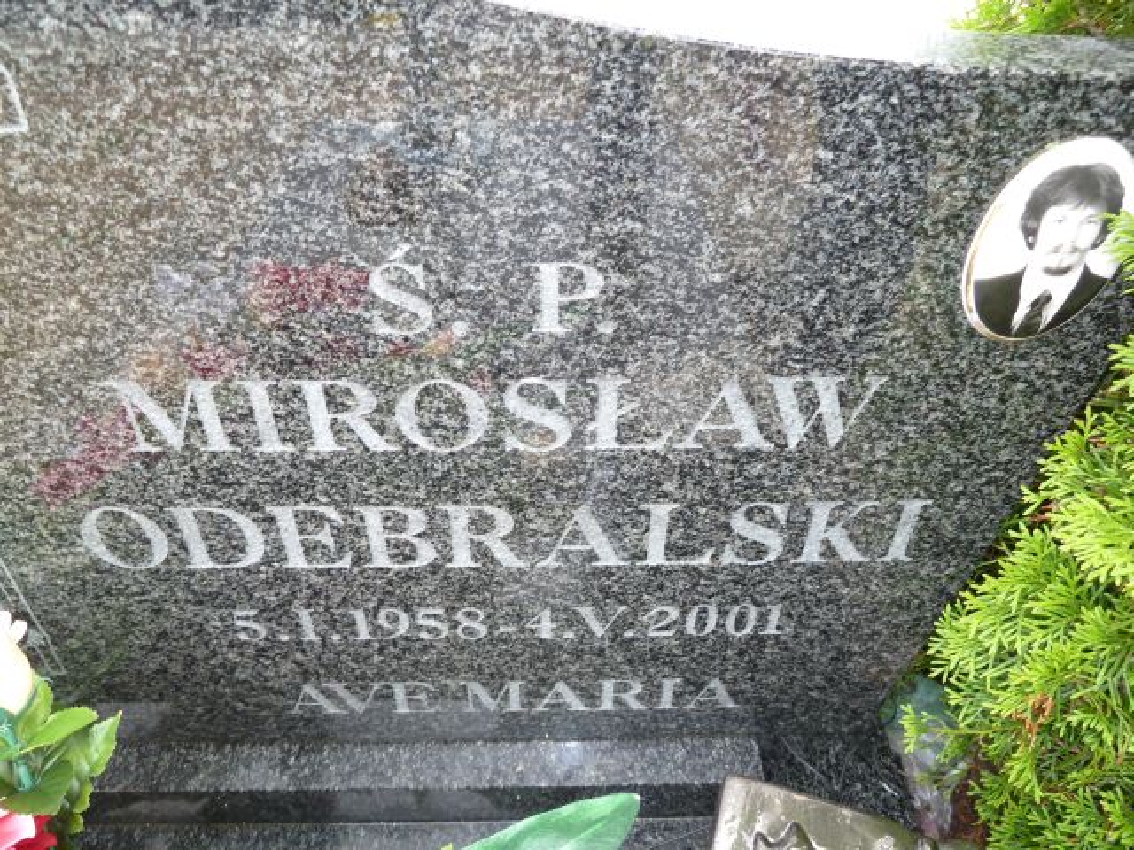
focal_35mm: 25
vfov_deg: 54.9
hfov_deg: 69.4
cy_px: 425
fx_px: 819
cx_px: 567
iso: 100
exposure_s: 1/30
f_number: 3.3
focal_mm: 4.1
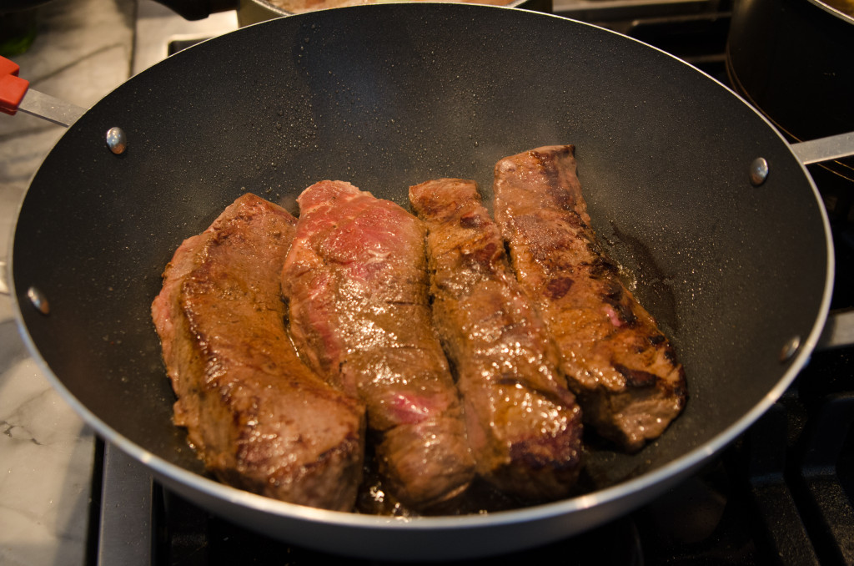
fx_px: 1207
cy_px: 283
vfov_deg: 26.4
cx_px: 427
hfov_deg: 39.0
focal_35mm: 51
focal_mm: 34
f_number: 4.5
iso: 800
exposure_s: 1/100
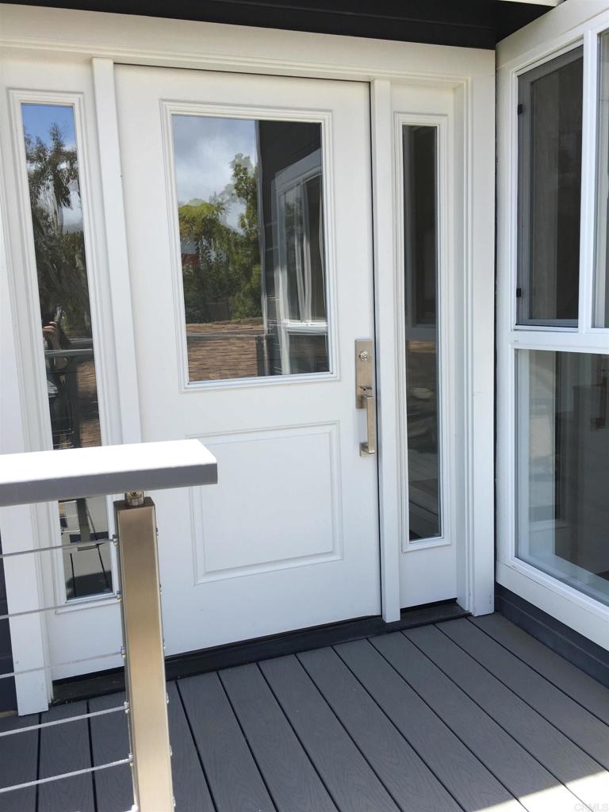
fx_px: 680
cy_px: 406
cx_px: 304
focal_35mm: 29
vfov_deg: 61.7
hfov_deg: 48.2
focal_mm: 4.15
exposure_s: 1/530
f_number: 2.2
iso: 25
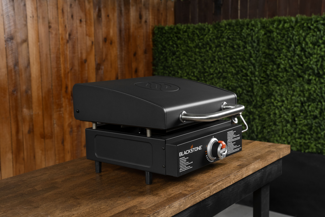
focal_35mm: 48
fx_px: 435
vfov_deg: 28.0
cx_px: 163
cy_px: 109
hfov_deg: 41.0
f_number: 6.3
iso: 1250
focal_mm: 47.2
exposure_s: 1/100
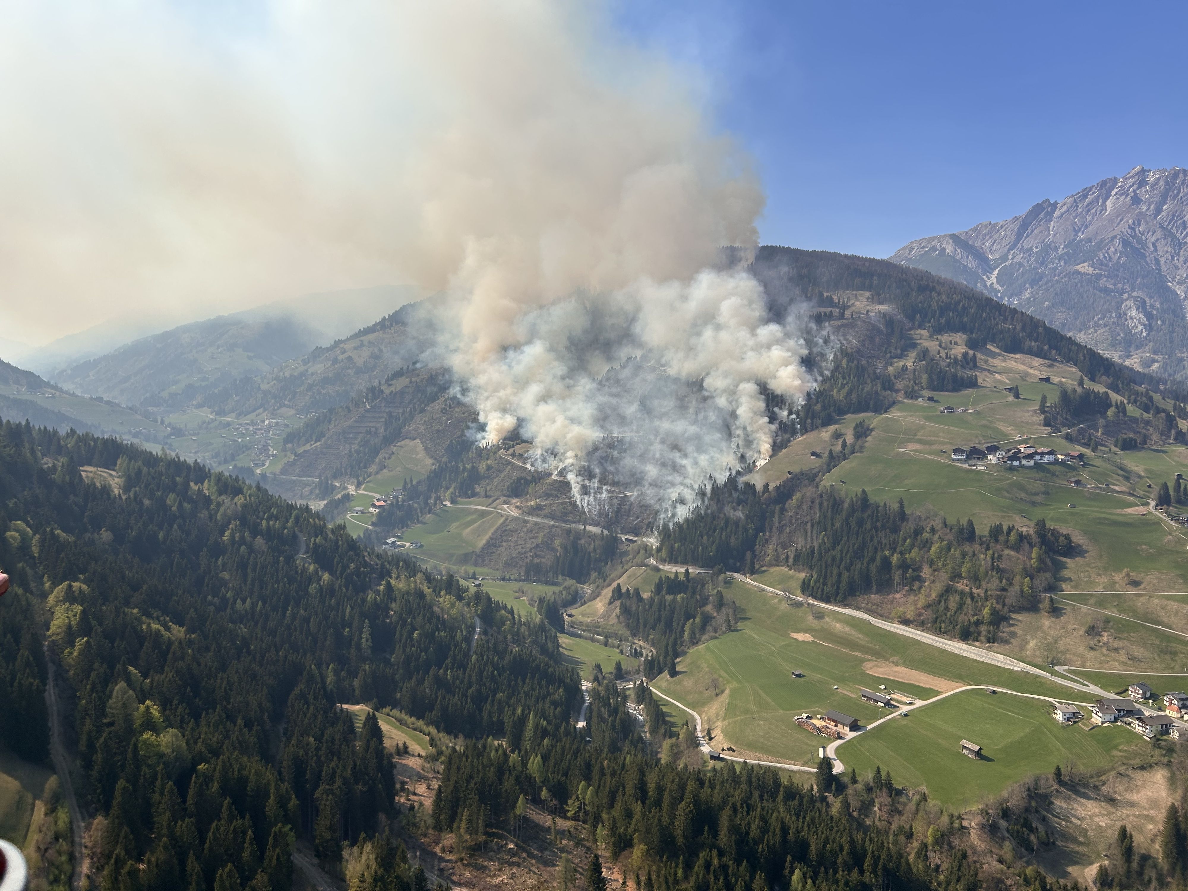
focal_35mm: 26
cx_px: 594
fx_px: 892
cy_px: 446
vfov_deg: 53.1
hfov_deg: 67.3
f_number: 1.5
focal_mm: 5.7
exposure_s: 1/5319
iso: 50
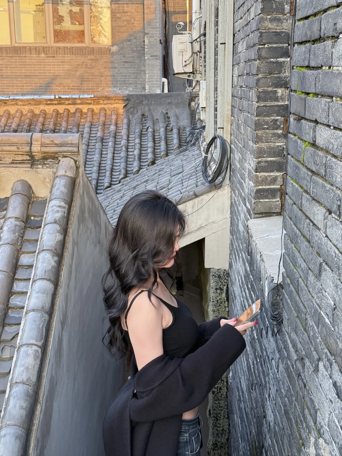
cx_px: 171
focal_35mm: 48
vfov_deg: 39.7
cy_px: 228
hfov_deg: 30.3
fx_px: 632
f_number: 1.78
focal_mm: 6.76
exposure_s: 1/100
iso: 100
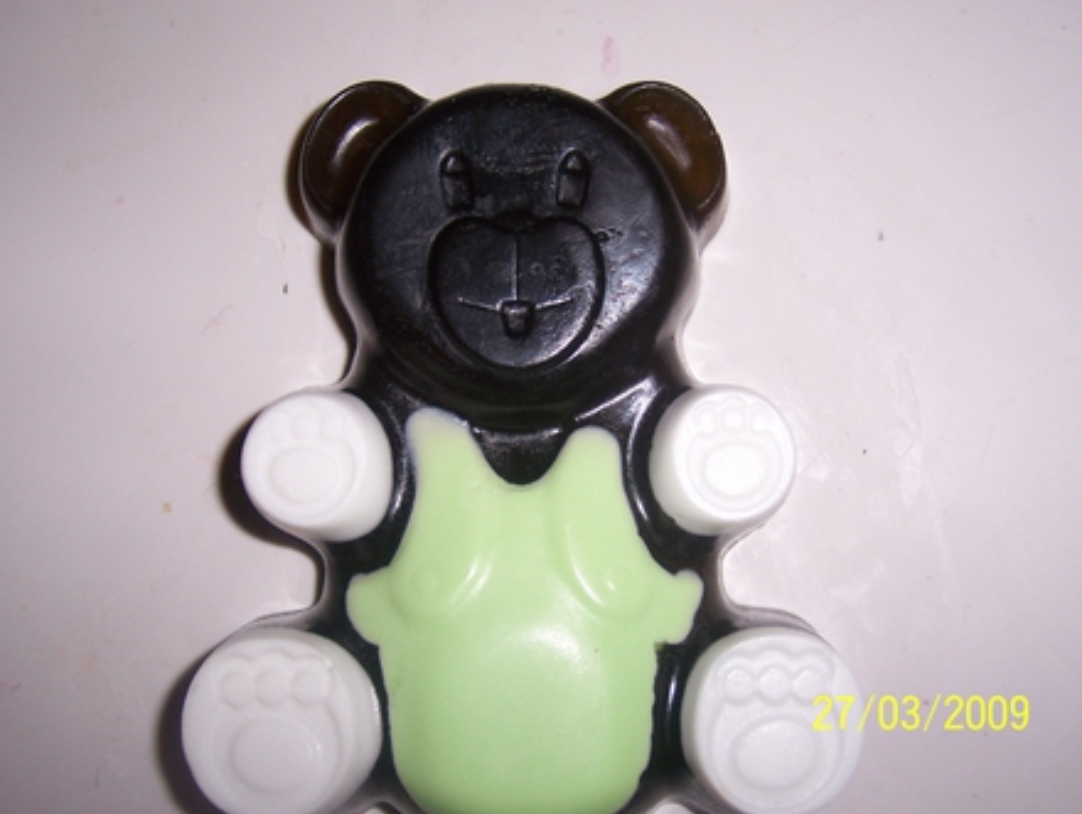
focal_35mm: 46
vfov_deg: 31.6
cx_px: 534
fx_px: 1439
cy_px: 403
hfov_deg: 41.2
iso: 80
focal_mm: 7.5
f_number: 3.1
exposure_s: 1/60
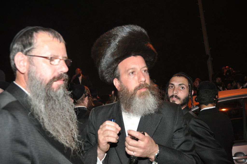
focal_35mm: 30
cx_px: 124
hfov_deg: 62.0
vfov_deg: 43.5
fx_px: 206
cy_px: 82
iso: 800
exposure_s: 1/60
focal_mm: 20
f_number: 4
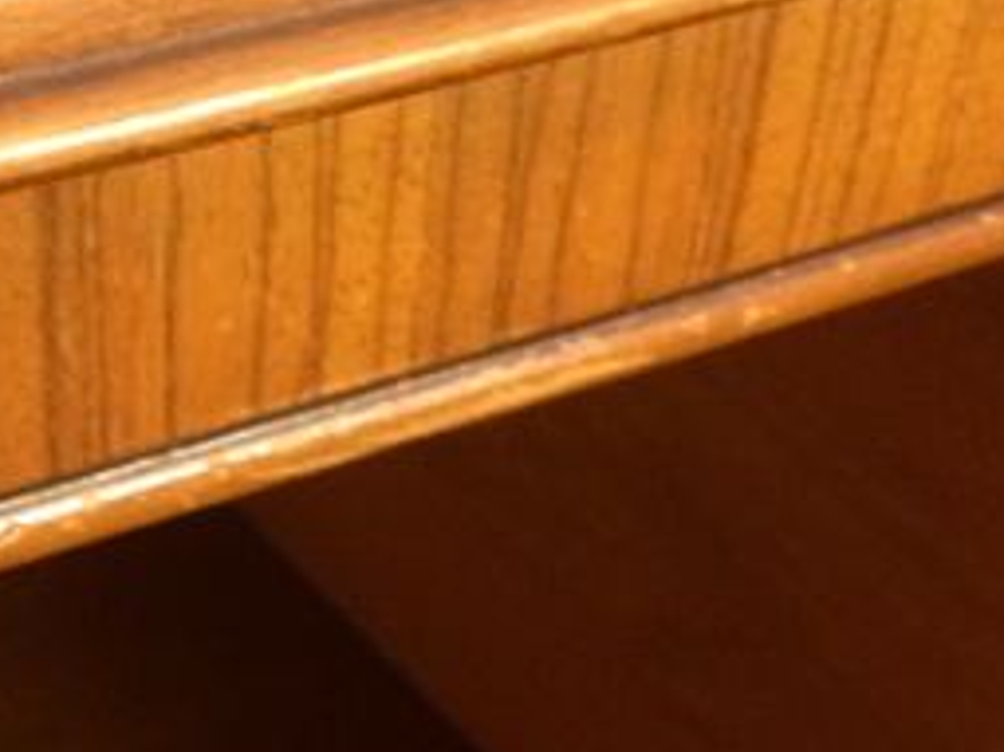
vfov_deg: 13.2
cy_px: 1104
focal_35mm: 106
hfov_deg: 18.5
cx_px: 406
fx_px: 3073
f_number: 2.2
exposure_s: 1/15
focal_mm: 4.12
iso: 320
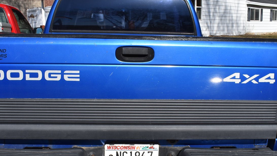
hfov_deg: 46.4
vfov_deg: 26.8
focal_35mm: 44
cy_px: 113
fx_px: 323
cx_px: 134
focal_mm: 18
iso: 100
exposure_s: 1/200
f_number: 11
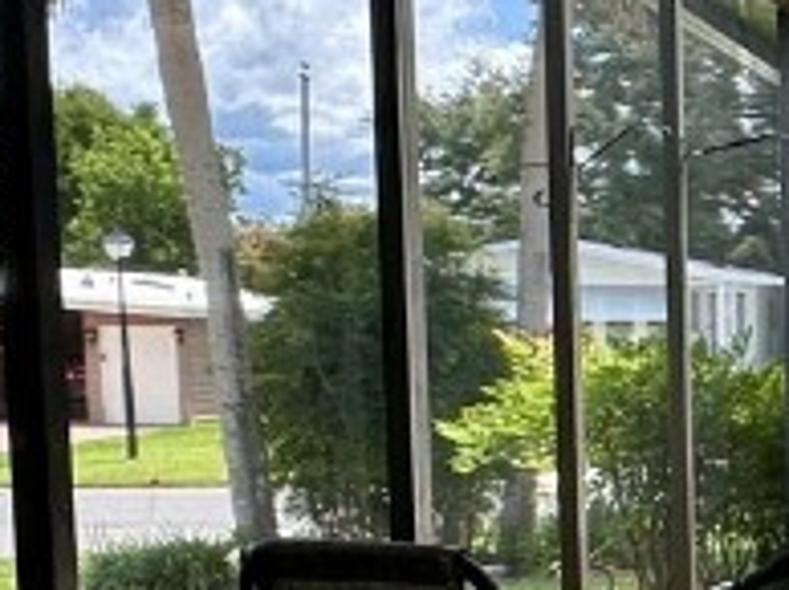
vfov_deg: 19.6
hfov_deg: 20.6
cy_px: 484
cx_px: 1318
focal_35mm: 74
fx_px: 1685
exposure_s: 1/350
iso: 40
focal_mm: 2.22
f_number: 2.2
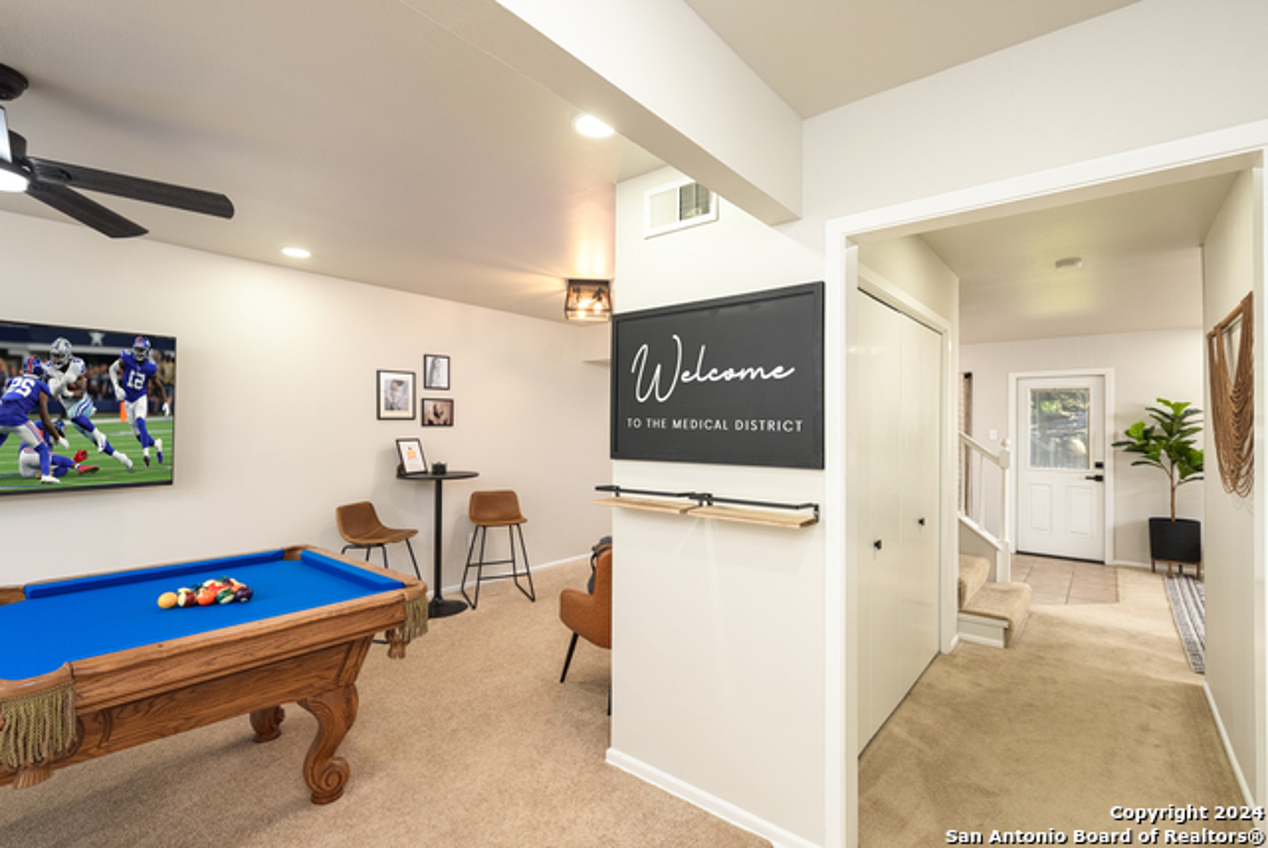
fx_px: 564
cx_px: 634
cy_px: 424
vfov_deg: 73.9
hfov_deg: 96.7
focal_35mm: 16
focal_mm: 16
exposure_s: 1/200
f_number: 6.3
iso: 640
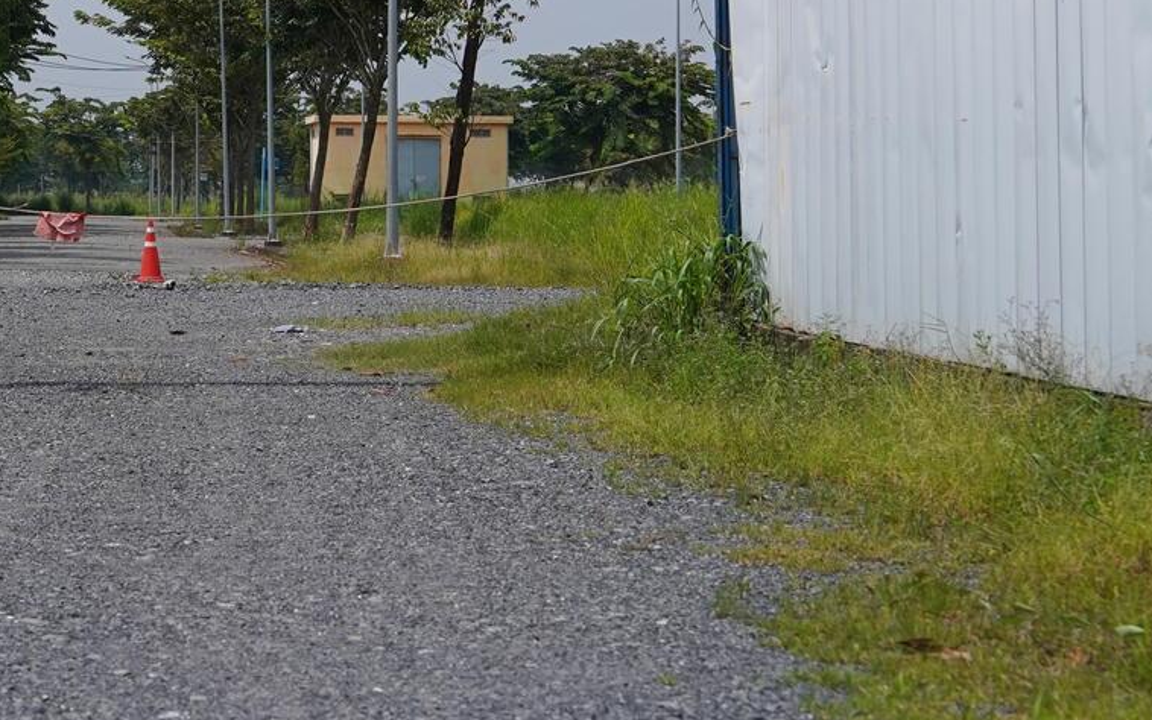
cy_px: -155
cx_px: -29
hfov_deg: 15.8
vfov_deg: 10.0
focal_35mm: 129
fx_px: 4051
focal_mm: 50
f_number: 4
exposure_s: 1/4000
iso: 250
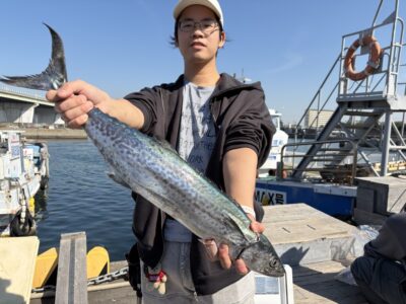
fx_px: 305
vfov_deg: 53.1
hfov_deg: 67.3
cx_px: 203
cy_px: 152
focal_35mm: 26
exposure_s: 1/4950
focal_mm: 5.96
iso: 64
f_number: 1.6
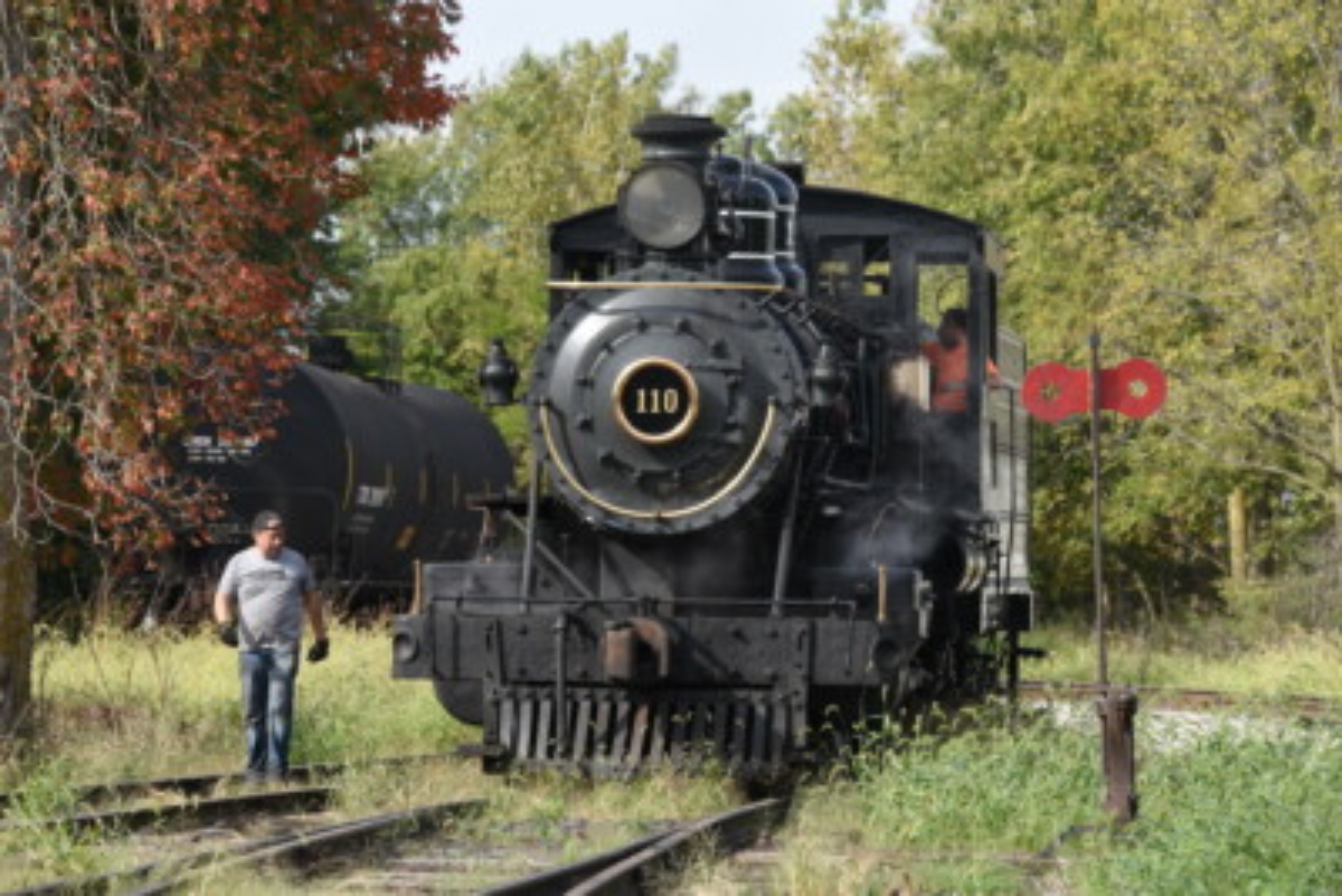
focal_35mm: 190
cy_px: 448
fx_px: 7085
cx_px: 671
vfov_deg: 7.2
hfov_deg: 10.8
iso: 640
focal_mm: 190
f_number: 9
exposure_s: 1/500
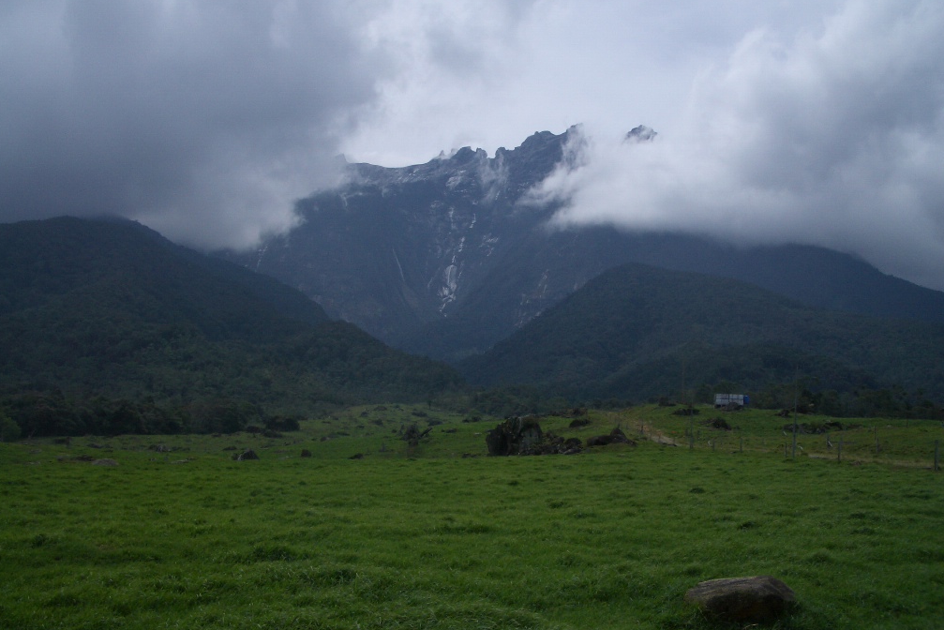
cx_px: 473
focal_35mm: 37
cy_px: 272
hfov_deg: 51.9
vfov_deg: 35.9
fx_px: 970
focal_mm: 5.8
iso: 50
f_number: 4.3
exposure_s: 1/2000
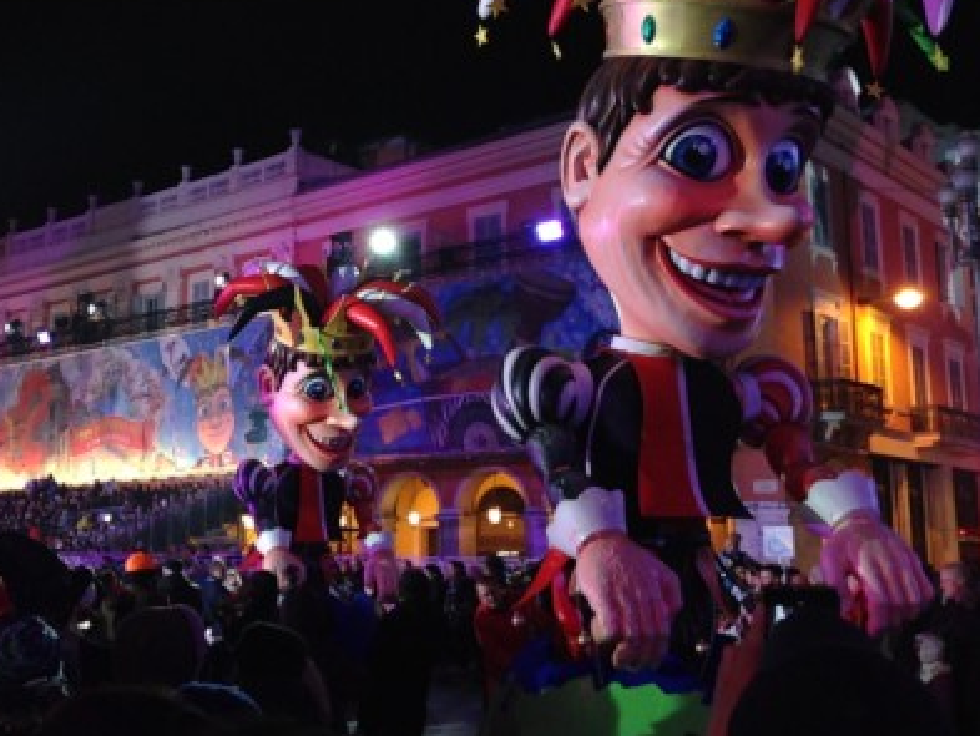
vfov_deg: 34.4
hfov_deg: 44.4
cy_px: 351
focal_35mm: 42
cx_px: 367
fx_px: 1189
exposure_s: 1/30
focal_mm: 4.13
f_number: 2.4
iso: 200
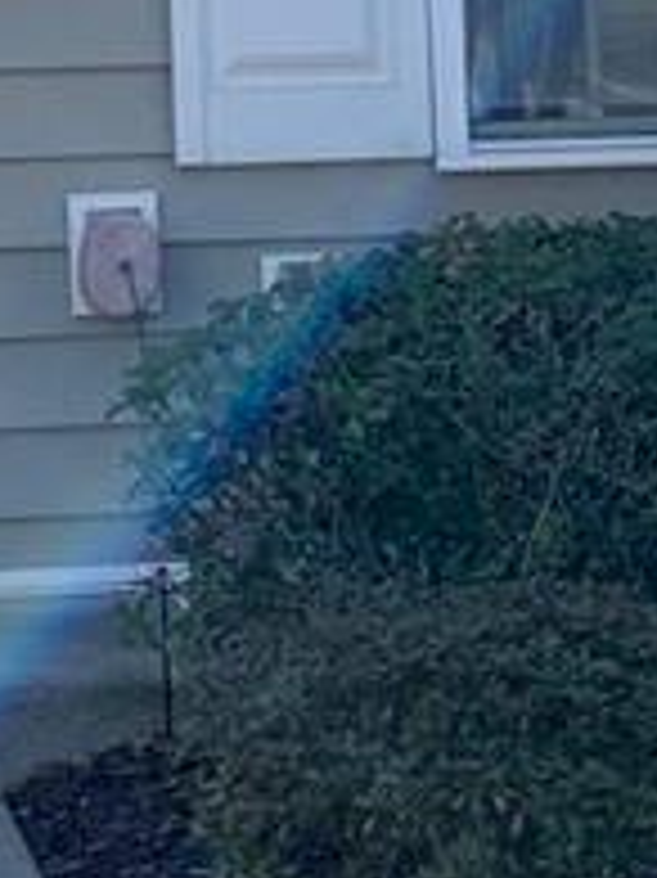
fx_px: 5193
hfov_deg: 7.2
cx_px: 99
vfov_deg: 9.4
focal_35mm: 205
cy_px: -401
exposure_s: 1/656
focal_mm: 4.25
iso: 25
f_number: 1.8
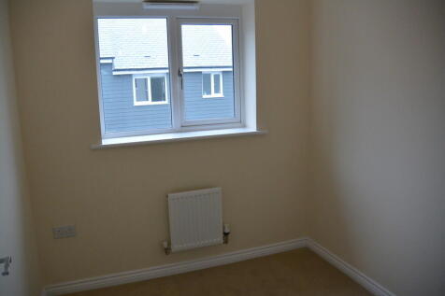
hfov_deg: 63.7
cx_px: 222
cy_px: 148
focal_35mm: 29
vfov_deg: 44.9
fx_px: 358
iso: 400
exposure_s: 1/200
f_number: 3.5
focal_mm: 11
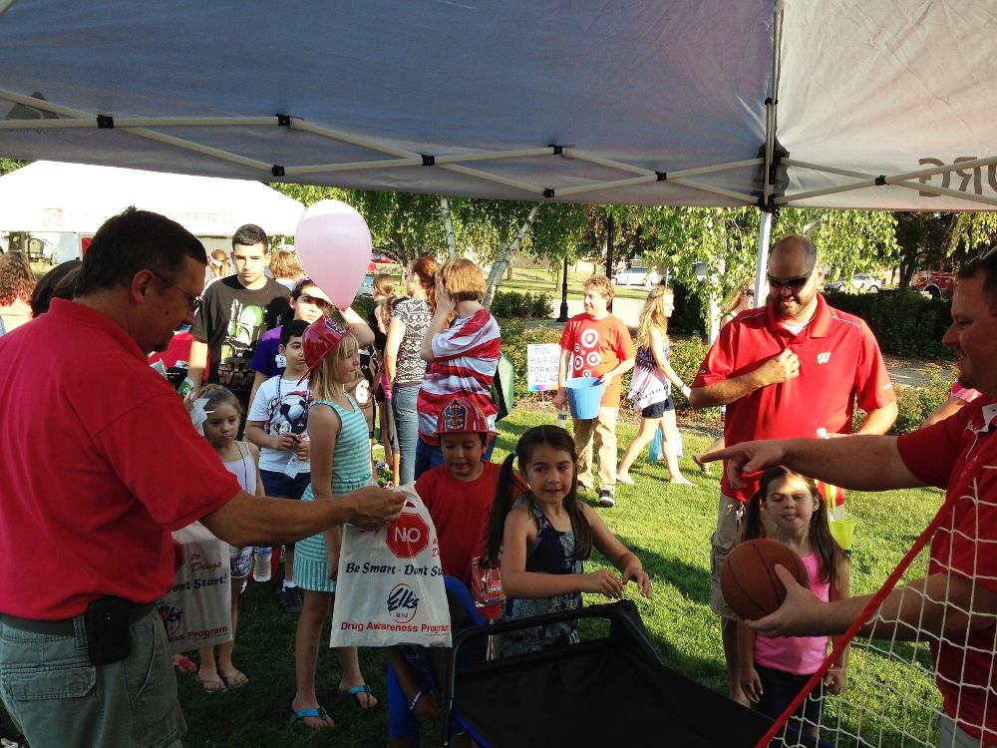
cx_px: 498
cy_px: 374
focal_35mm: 33
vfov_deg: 42.9
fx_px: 950
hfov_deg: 55.4
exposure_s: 1/493
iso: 50
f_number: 2.4
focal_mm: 4.12
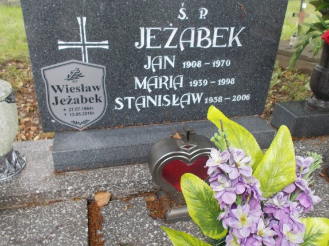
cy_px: 120
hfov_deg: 61.7
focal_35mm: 29
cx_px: 163
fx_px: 276
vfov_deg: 48.2
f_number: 3.2
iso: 80
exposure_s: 1/25
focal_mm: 4.6
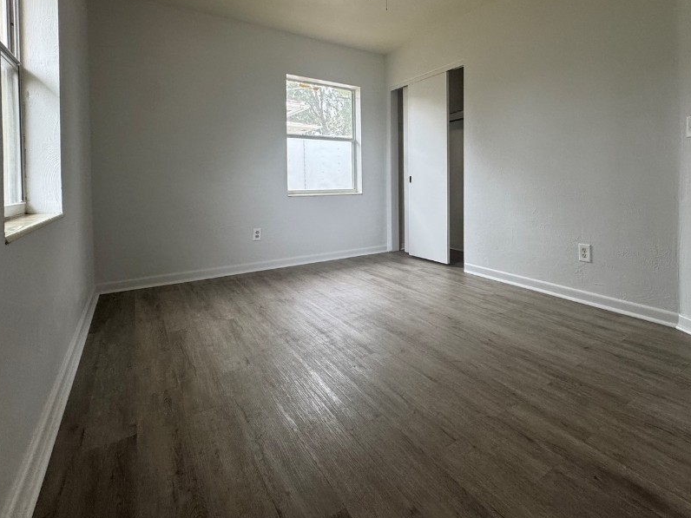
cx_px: 379
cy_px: 188
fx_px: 359
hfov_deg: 87.5
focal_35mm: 18
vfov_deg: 70.2
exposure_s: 1/99
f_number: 2.2
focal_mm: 2.22
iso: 250
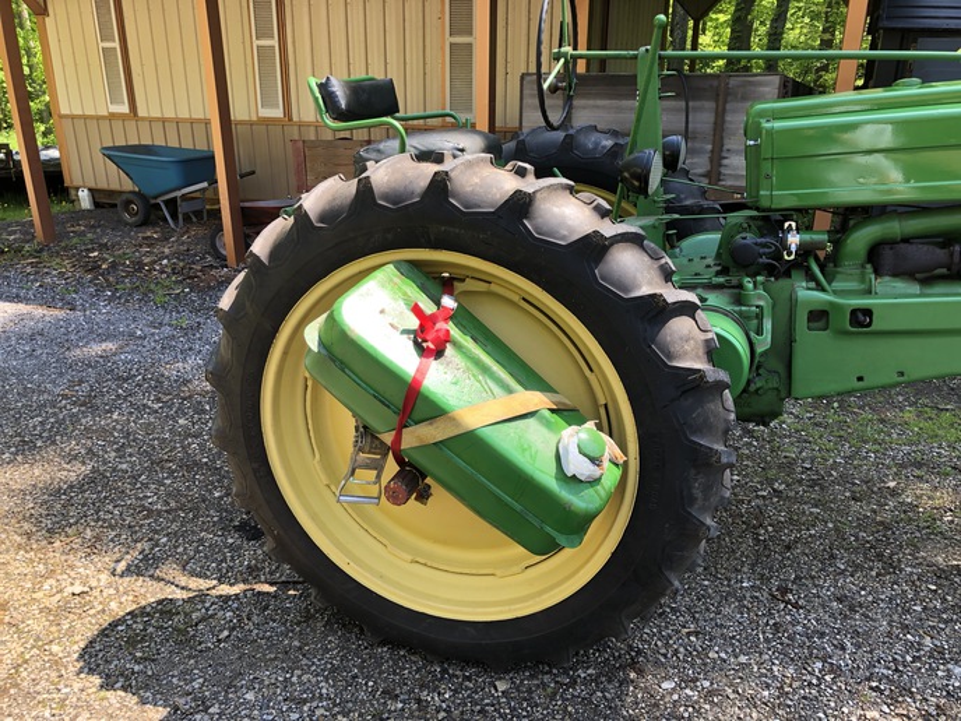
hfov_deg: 63.4
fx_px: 777
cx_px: 480
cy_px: 360
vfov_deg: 49.7
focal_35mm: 28
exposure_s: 1/211
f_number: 1.8
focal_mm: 3.99
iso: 20
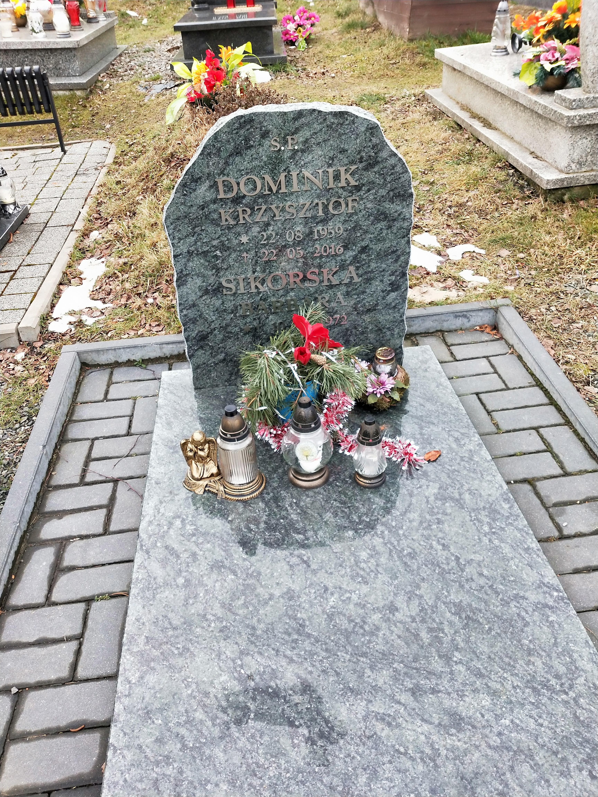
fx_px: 530
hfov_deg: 58.9
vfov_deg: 73.9
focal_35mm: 23
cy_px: 398
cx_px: 299
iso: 34
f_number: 1.7
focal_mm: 3.99
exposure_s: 1/100
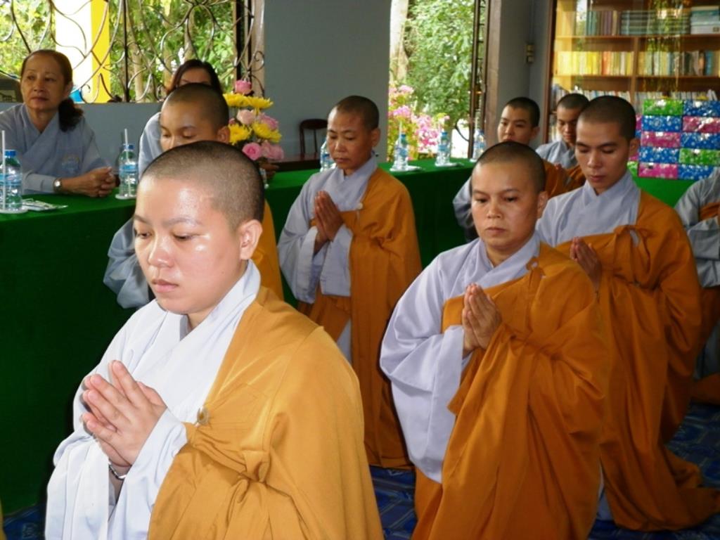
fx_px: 1040
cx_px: 360
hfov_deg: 38.2
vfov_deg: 29.1
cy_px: 270
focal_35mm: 50
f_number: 3.8
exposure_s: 1/50
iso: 125
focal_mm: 9
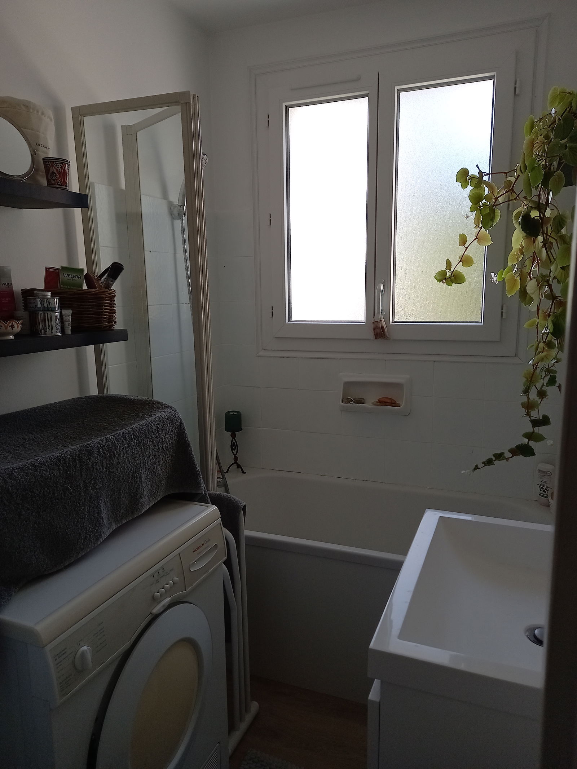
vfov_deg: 69.4
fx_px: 556
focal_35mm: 25
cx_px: 288
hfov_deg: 54.9
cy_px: 384
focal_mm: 4.6
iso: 64
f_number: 2
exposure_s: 1/100
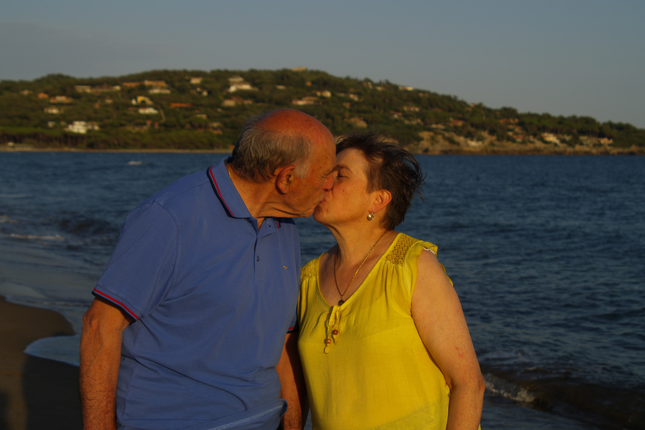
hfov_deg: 31.4
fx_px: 1147
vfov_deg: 21.2
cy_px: 215
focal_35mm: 64
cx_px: 322
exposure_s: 1/350
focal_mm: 43
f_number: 8
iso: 100
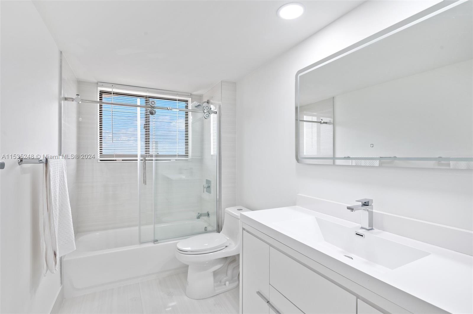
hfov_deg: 93.3
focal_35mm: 17
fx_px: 223
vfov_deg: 70.3
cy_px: 157
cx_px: 236
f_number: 8
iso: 200
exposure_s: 1/13
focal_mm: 17
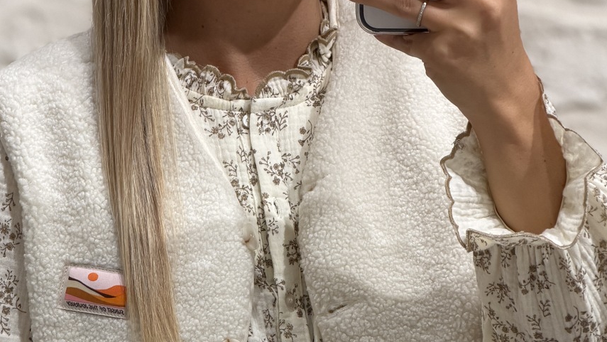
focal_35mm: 182
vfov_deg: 6.6
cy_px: 406
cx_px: 243
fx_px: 2929
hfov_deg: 11.8
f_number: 2.8
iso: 125
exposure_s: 1/100
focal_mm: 16.89
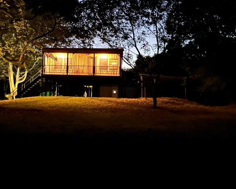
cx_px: 75
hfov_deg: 36.2
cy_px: 75
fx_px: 356
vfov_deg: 29.6
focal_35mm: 51
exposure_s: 1/5
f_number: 1.6
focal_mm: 5.1
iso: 6400
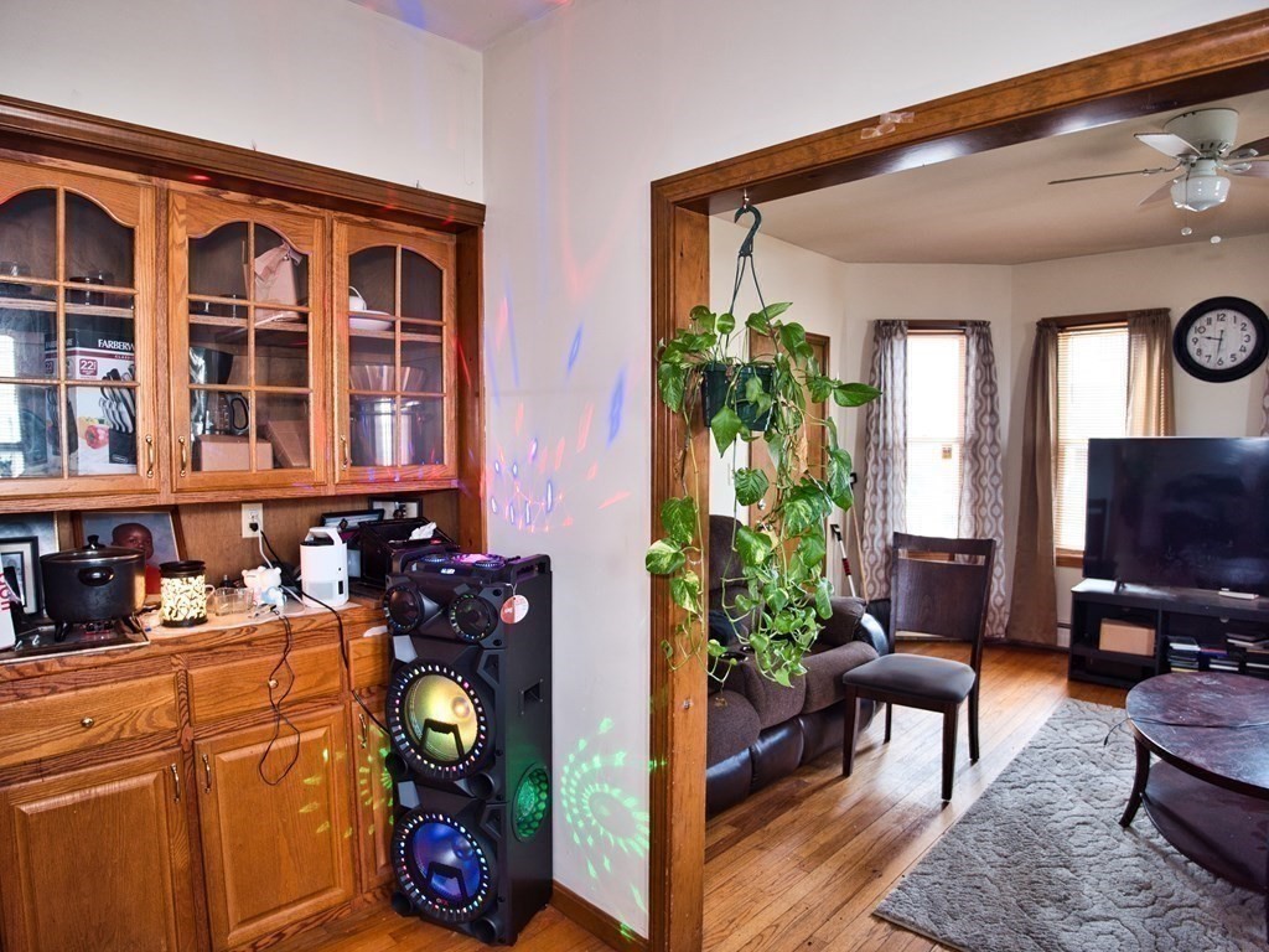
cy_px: 476
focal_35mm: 20
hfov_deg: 81.7
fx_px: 733
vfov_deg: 66.0
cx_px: 634
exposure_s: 1/80
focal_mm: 10
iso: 200
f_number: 1.7
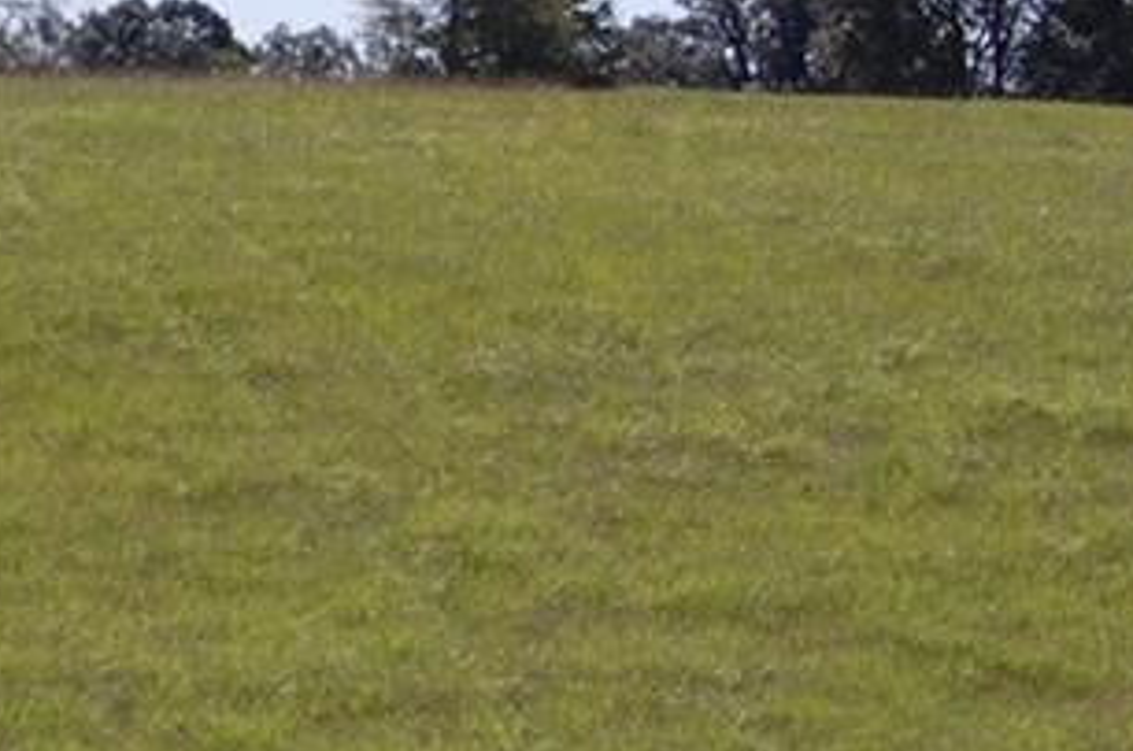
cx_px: -296
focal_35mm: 241
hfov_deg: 8.4
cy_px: 270
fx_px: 7573
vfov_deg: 5.7
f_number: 10
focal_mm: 48
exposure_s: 1/400
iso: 200
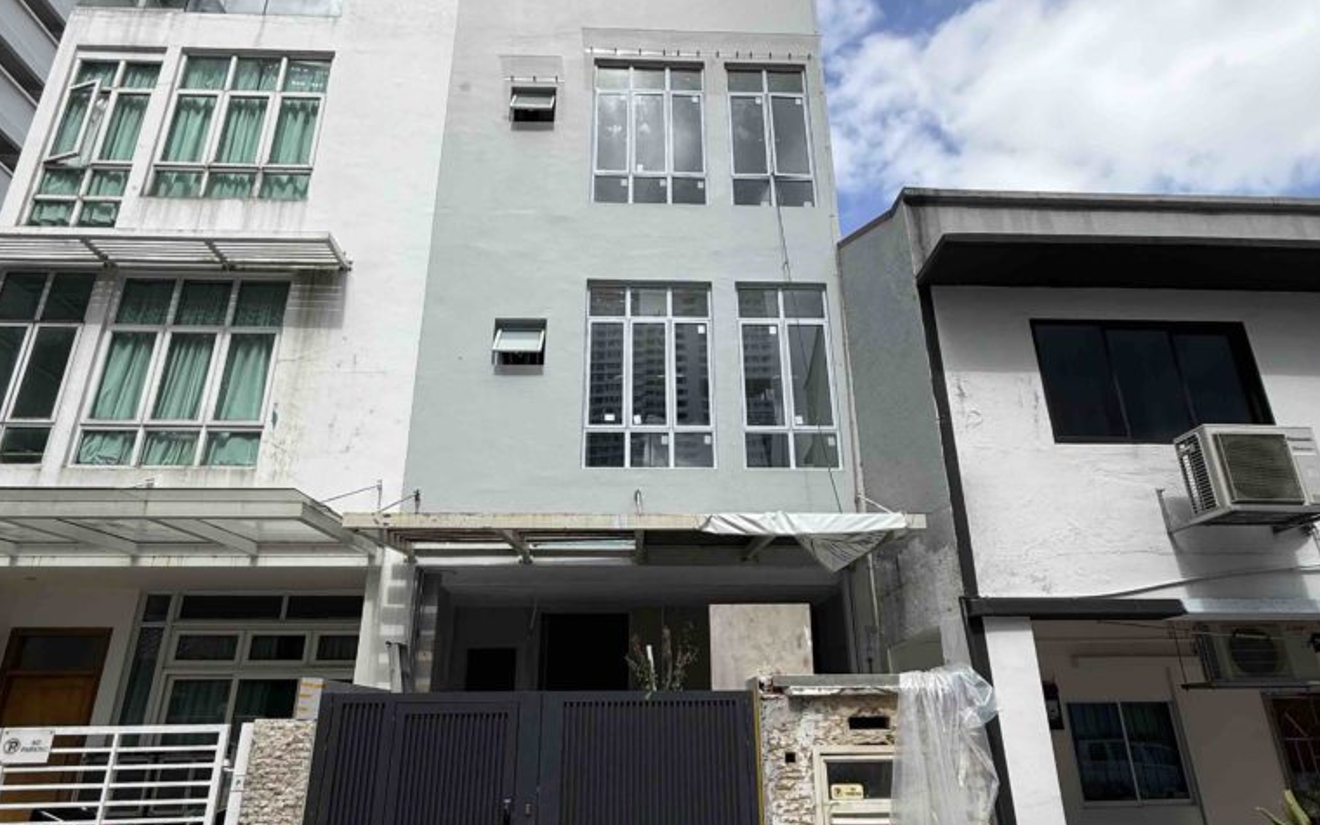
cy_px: 486
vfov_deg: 59.3
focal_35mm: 20
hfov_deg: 85.1
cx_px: 662
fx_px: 719
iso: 50
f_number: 2.2
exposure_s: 1/1497
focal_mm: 2.22
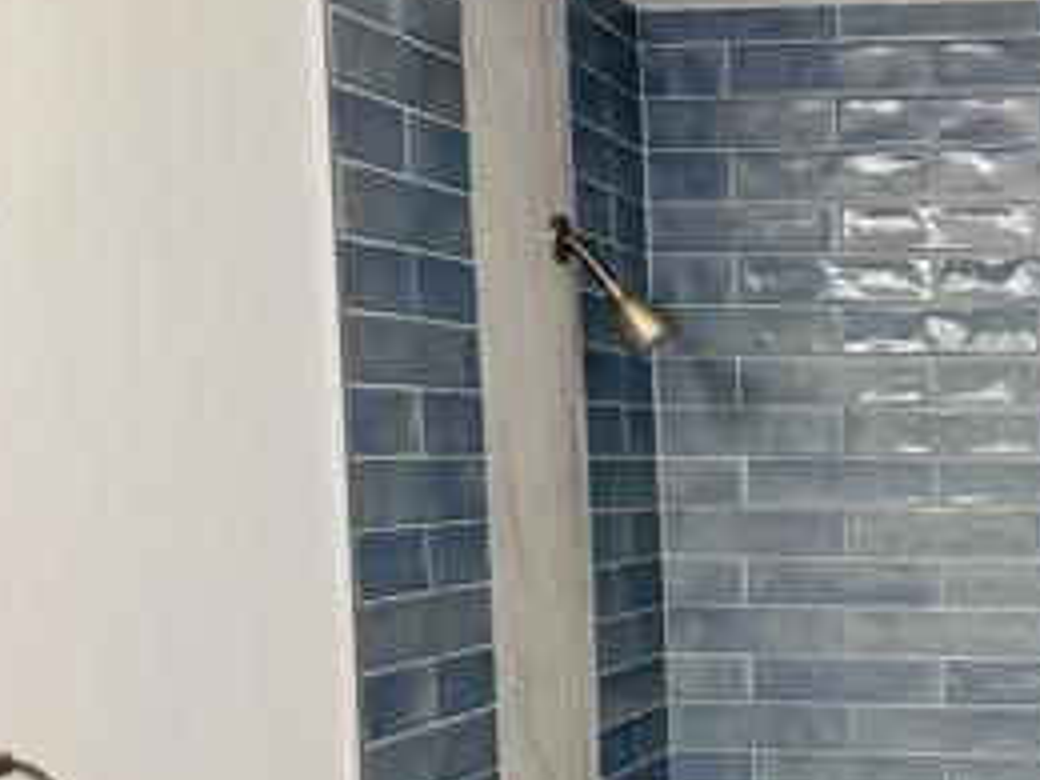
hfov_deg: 30.4
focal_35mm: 59
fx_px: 1773
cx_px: 1036
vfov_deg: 24.4
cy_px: 644
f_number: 1.78
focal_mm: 6.76
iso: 160
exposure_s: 1/120
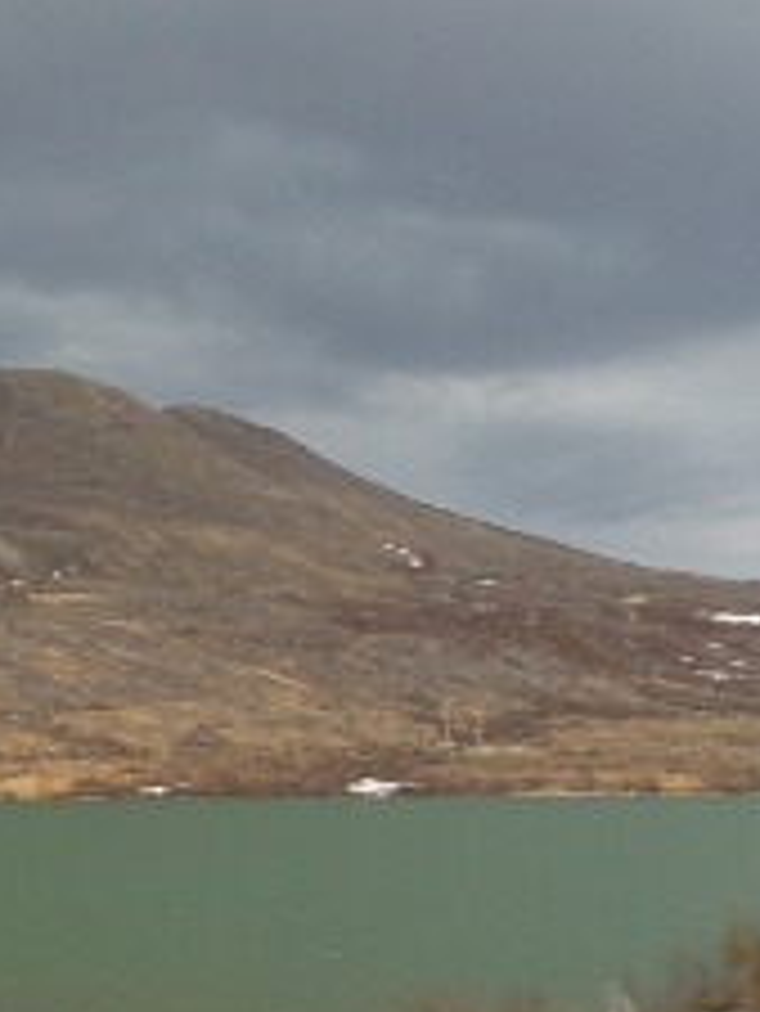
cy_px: 423
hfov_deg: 19.2
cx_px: -234
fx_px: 2076
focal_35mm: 71
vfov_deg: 27.3
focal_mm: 4.5
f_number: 3.2
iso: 80
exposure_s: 1/125
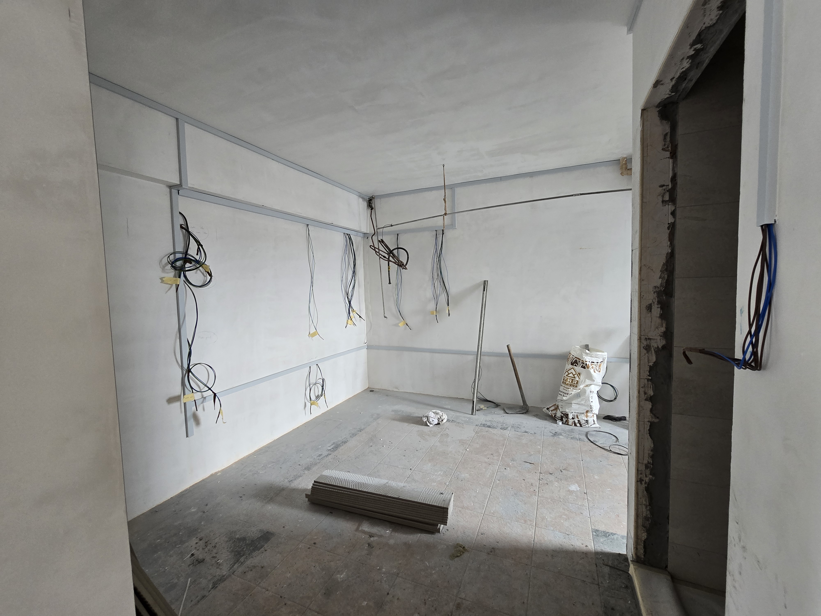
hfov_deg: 106.2
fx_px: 308
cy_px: 308
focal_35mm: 13
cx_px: 410
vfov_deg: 89.9
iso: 160
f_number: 2.2
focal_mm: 2.2
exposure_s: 1/50
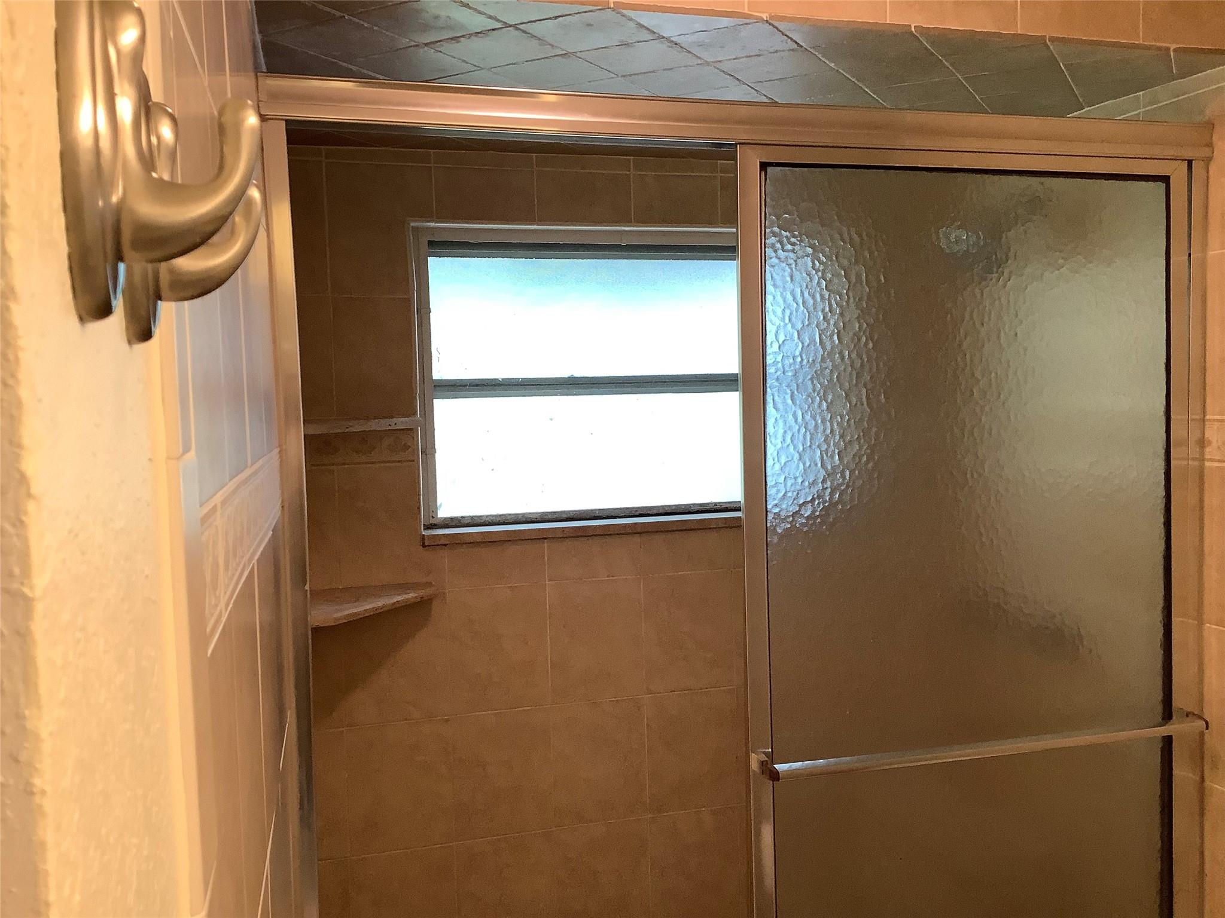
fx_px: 1097
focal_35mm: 31
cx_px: 612
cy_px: 459
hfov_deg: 58.4
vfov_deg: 45.4
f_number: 2.4
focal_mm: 3.3
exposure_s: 1/60
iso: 100
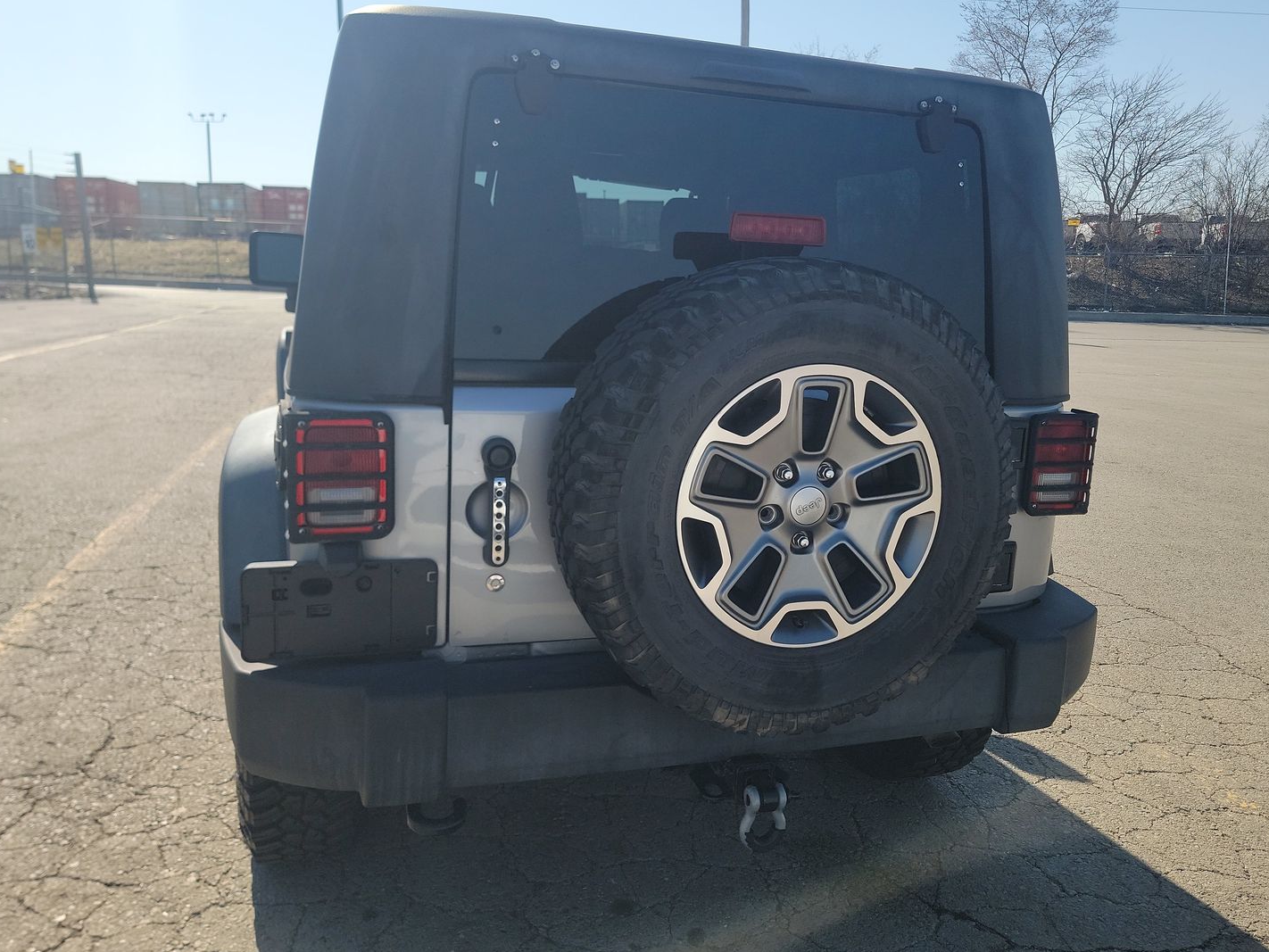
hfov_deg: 65.3
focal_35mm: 27
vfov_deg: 51.3
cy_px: 420
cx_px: 676
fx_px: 990
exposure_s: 1/949
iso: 50
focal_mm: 6.7
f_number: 1.8
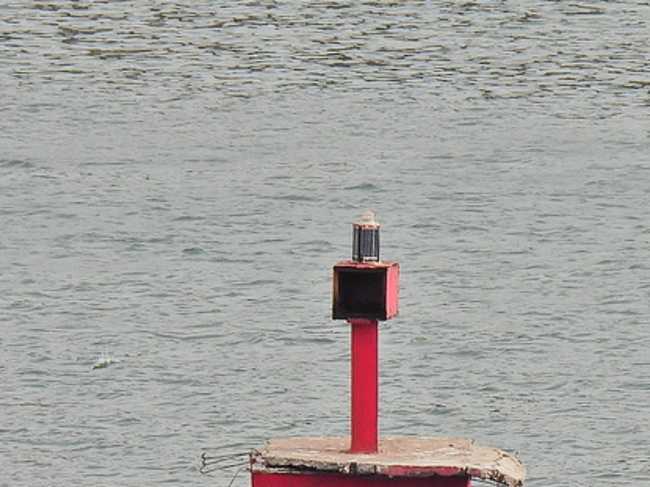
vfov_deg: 1.1
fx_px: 26056
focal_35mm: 1388
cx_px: 387
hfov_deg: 1.4
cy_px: 603
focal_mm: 80.3
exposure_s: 1/320
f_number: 5
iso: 100
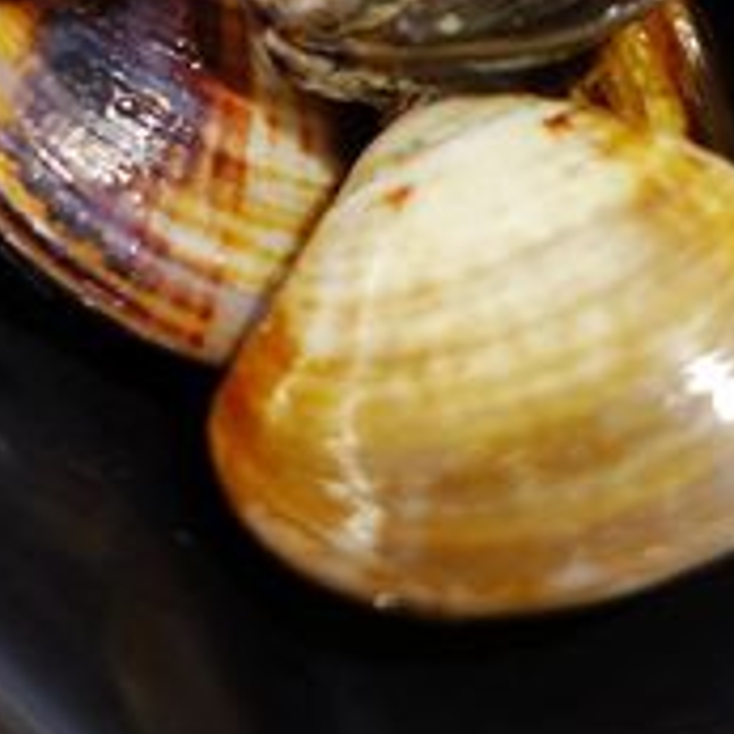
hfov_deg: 21.6
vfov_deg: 20.2
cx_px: 259
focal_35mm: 80
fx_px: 1919
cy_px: -159
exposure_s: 1/30
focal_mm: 9.12
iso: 160
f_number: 2
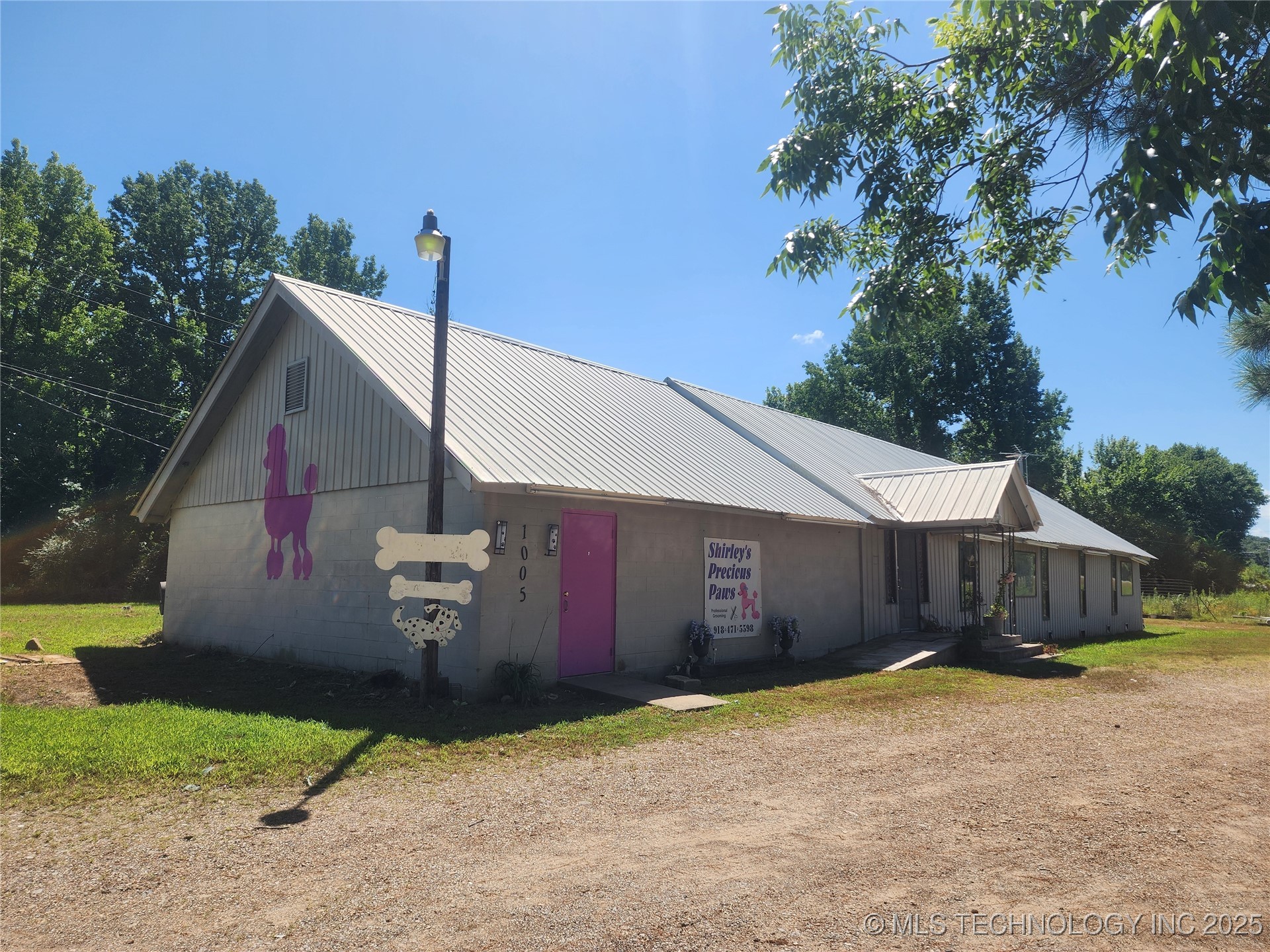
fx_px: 844
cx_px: 635
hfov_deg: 73.9
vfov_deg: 58.9
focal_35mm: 23
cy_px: 476
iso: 12
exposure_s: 1/1019
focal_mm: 6.4
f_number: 1.8
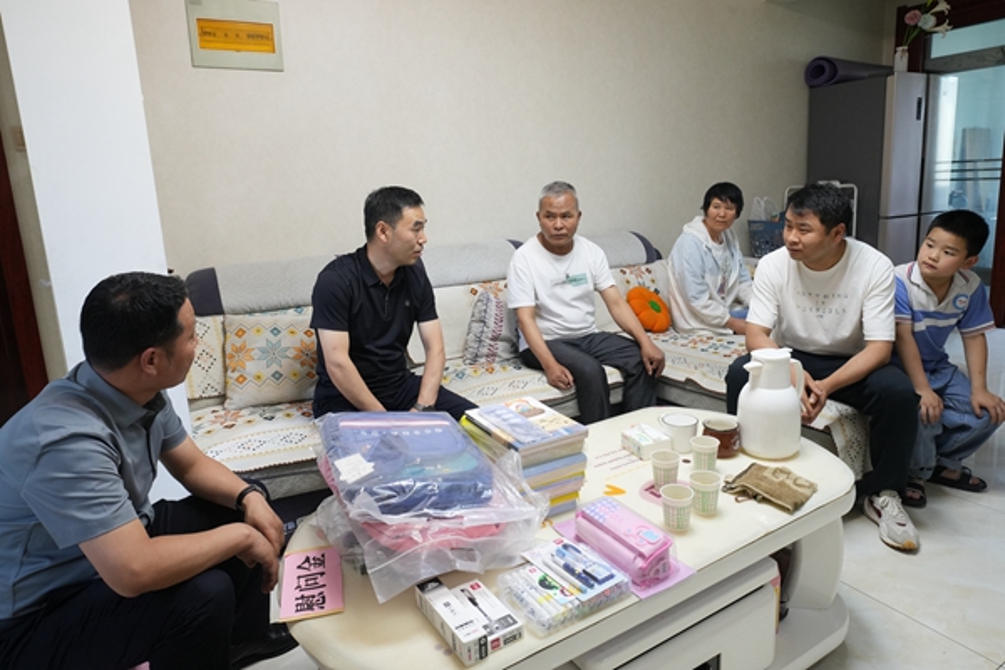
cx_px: 502
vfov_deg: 59.5
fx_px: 586
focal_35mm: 21
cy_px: 335
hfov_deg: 81.2
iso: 2500
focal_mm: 21
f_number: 7.1
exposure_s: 1/60
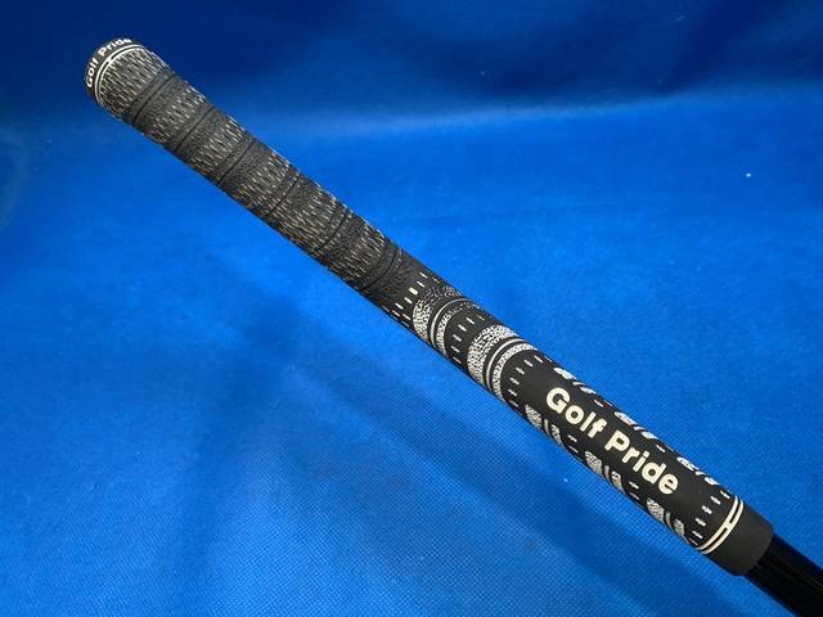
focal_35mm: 26
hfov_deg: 67.3
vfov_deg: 53.1
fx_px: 618
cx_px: 412
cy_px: 308
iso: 100
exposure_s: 1/60
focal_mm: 4.25
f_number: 1.8
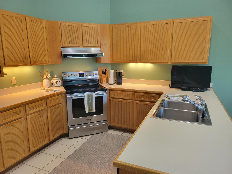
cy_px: 87
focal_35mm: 26
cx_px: 116
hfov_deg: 67.3
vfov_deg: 53.1
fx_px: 174
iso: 200
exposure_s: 1/60
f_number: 1.8
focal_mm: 5.4
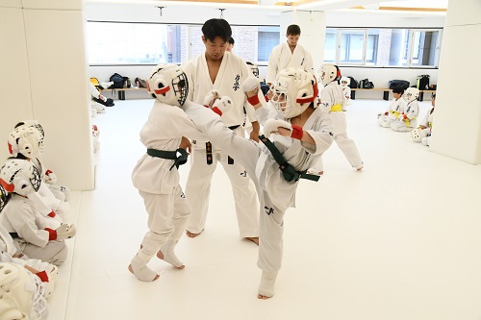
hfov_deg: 55.8
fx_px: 454
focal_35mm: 34
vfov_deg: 38.9
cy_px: 160
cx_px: 240
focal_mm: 23
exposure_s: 1/640
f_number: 7.1
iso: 3200
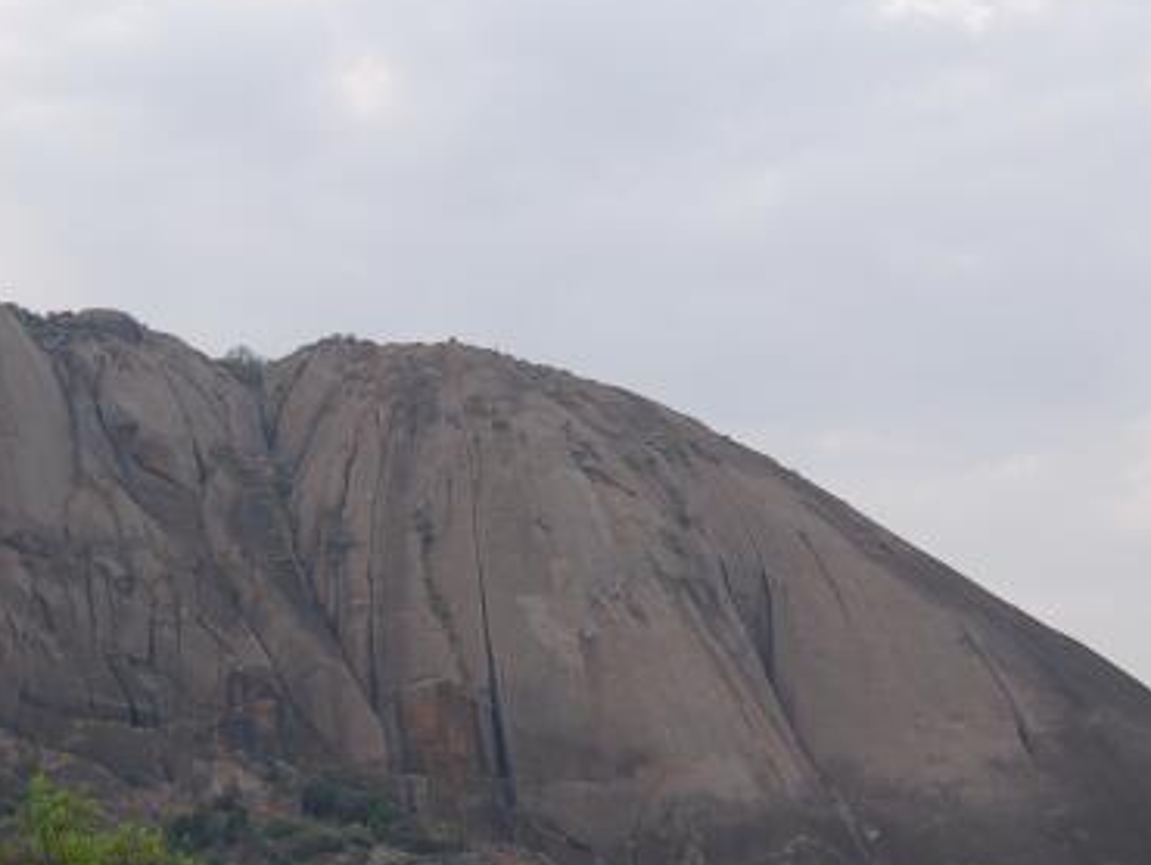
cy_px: 484
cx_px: 481
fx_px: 3094
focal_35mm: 93
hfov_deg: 21.1
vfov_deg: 15.9
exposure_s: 1/30
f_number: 4.5
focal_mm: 32
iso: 200
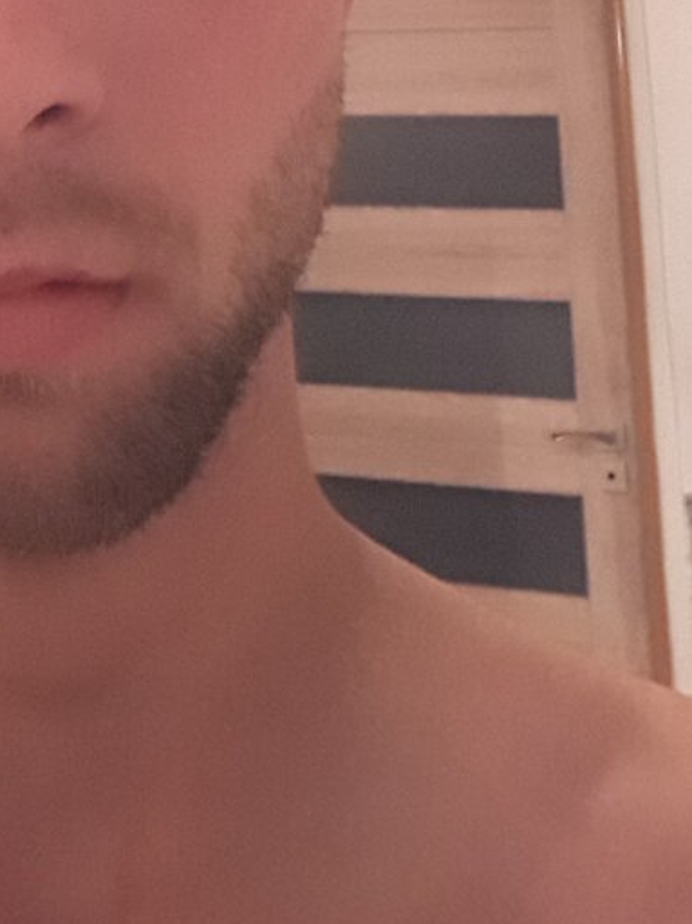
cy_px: -108
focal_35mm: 54
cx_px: -105
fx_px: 1440
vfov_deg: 31.3
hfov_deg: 24.8
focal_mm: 1.92
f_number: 2.2
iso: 300
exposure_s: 1/13
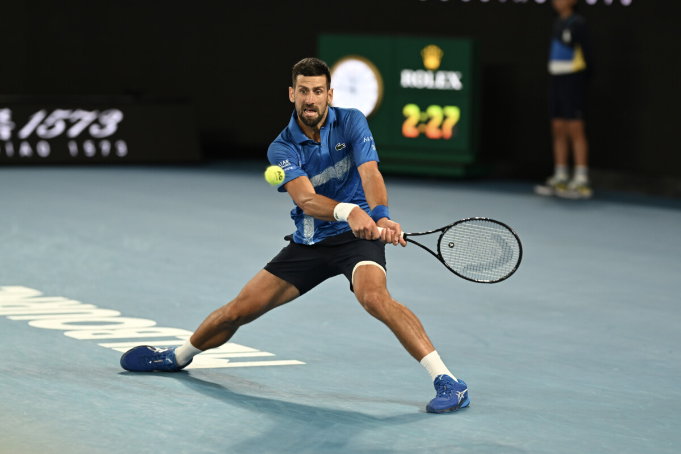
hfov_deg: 15.2
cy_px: 227
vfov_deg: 10.2
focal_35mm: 135
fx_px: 2554
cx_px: 340
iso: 1000
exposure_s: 1/2000
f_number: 1.8
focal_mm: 135
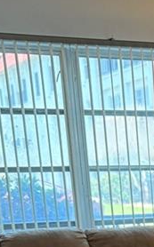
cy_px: 423
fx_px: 741
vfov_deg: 16.4
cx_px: 276
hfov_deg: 11.1
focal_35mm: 110
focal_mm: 6.76
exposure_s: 1/60
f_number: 1.78
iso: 320
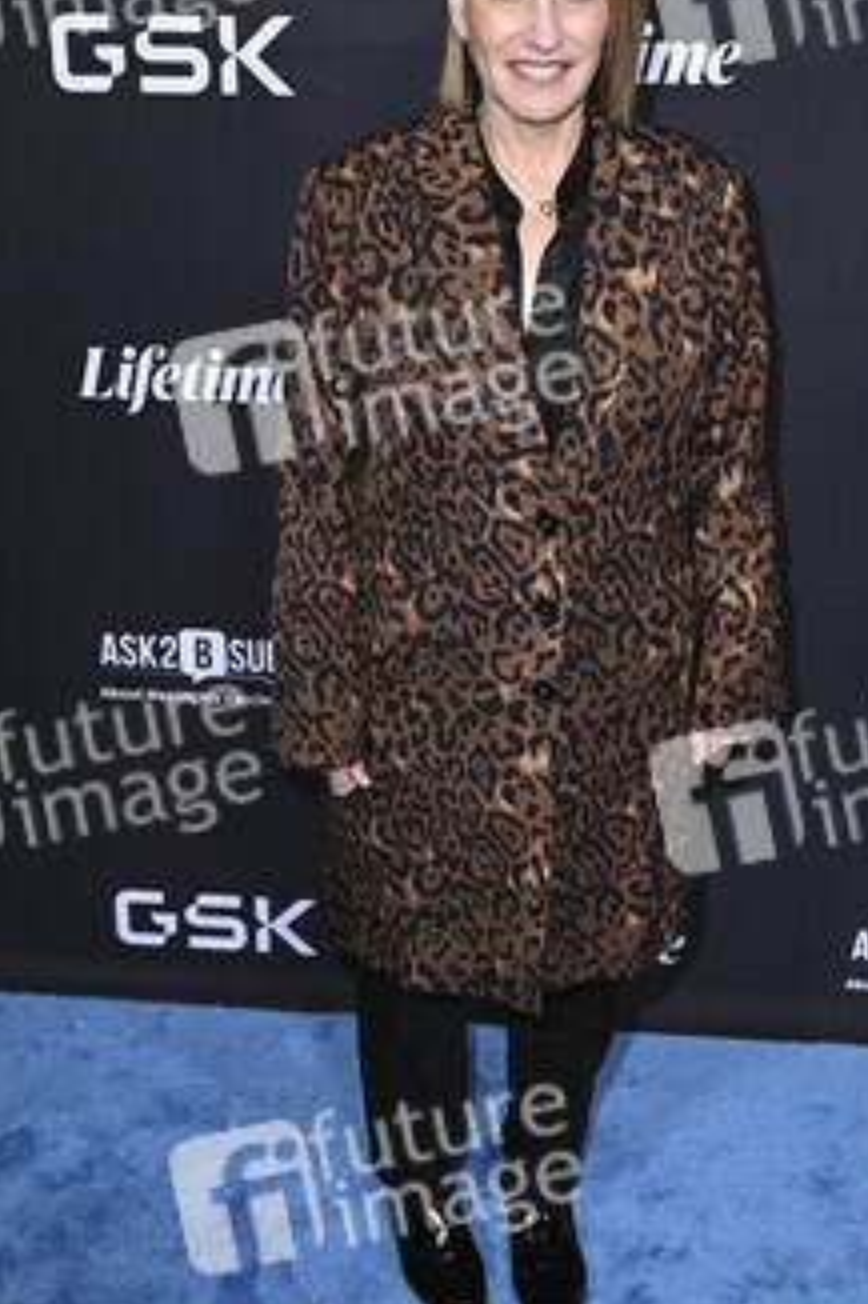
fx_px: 1557
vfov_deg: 45.4
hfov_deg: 31.1
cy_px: 580
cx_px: 492
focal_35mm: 43
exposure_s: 1/200
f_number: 5.6
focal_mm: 35
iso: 2000
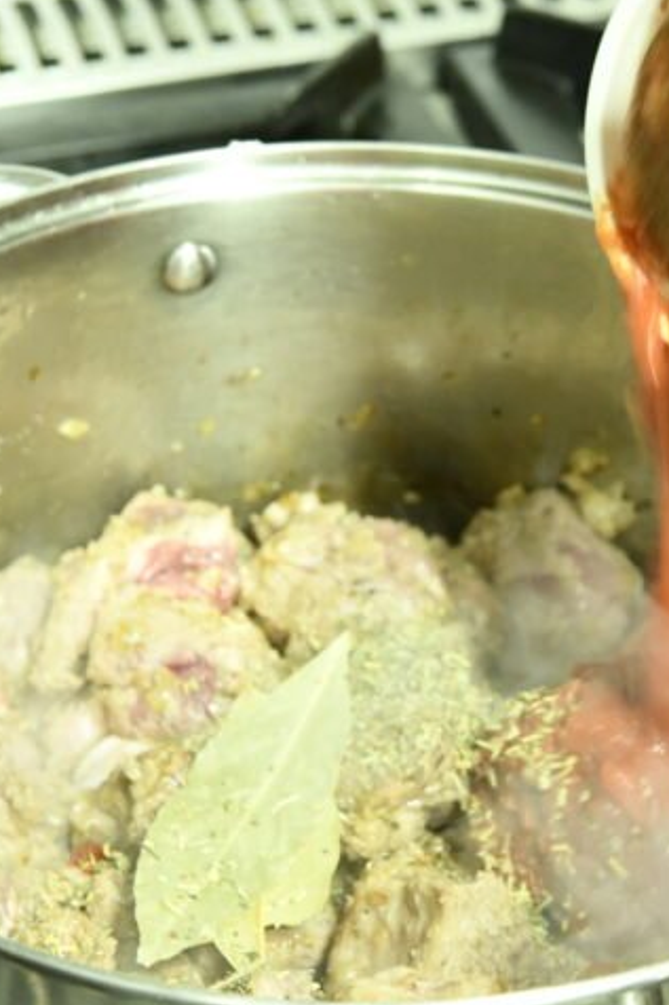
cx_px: 492
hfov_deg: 12.1
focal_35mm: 113
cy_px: 481
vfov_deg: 18.1
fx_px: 3152
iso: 10000
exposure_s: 1/25
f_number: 9
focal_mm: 70
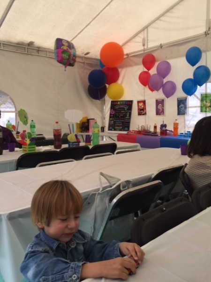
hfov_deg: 48.2
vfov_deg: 61.7
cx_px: 106
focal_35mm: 29
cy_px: 141
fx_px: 236
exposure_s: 1/179
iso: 32
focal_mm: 4.15
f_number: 2.2
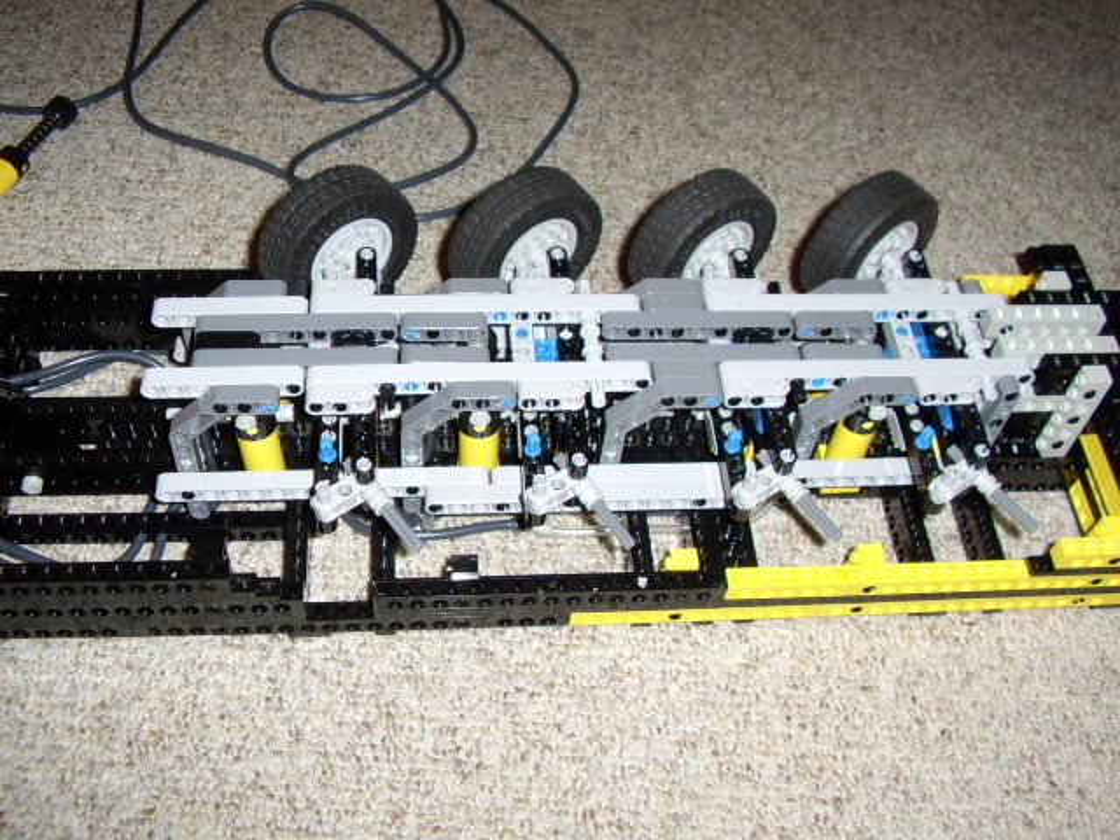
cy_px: 420
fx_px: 971
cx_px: 560
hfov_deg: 60.0
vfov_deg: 46.8
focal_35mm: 30
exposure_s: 1/30
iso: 141
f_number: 2.9
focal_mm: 5.8
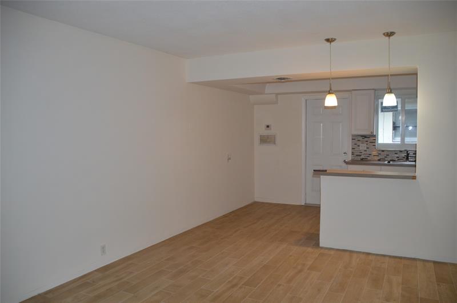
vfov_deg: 47.8
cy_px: 152
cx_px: 228
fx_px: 342
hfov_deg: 67.5
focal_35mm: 27
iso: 400
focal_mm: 18
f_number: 4
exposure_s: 1/80
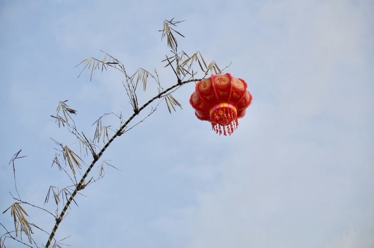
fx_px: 1633
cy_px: 124
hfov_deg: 13.1
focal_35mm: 158
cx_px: 187
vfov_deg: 8.7
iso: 200
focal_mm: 105
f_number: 6.3
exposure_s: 1/640
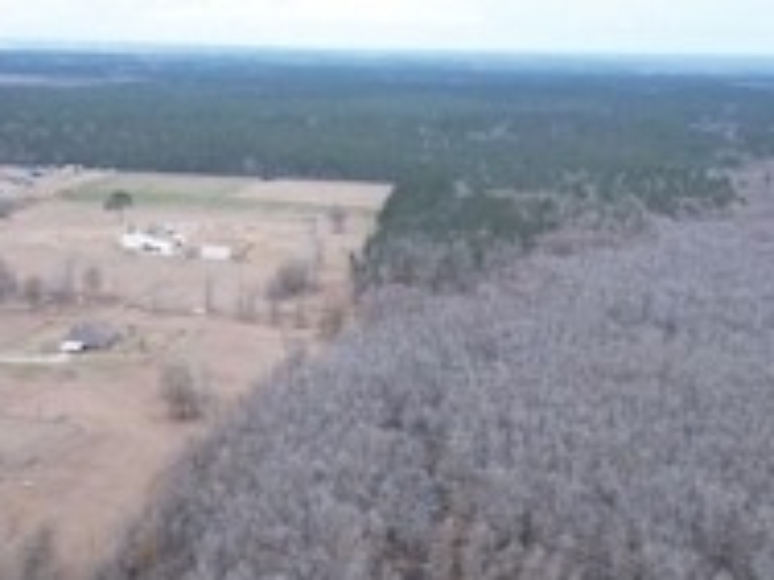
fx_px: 1140
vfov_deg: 28.5
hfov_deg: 37.4
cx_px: 321
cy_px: 321
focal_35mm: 51
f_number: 1.7
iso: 100
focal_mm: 6.72
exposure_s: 1/800
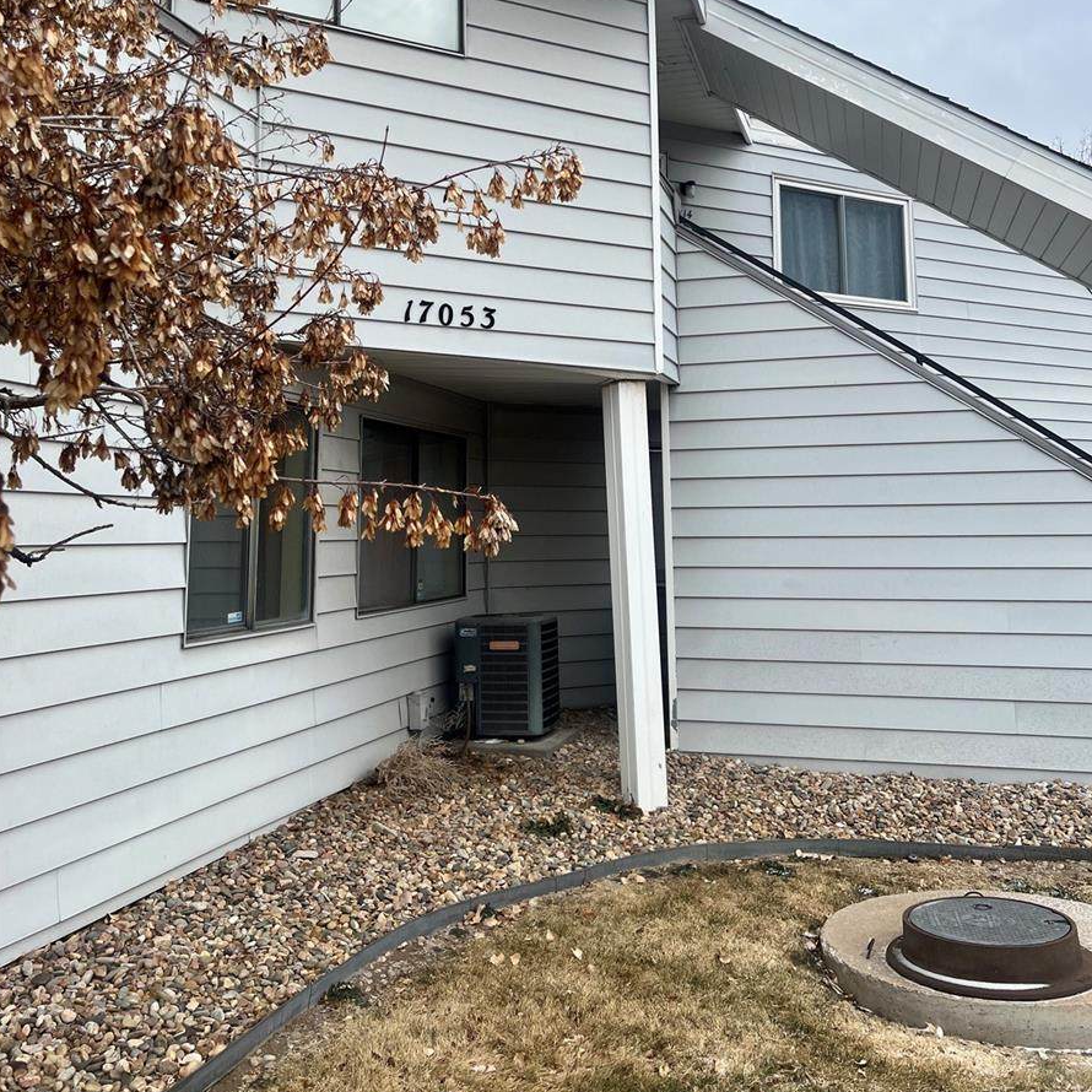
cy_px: 374
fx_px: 1106
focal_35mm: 31
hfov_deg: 52.5
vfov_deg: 51.7
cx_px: 546
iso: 50
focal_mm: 5.7
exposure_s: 1/2165
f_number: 1.5
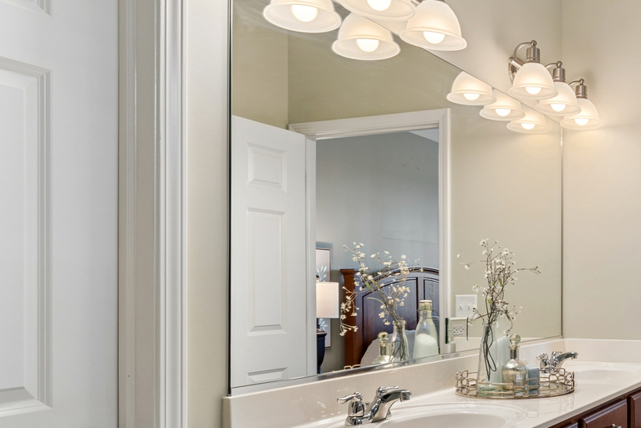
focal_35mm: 38
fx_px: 677
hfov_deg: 43.7
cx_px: 634
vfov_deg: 34.6
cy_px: 304
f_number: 8
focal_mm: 12
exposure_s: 1/15
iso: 320
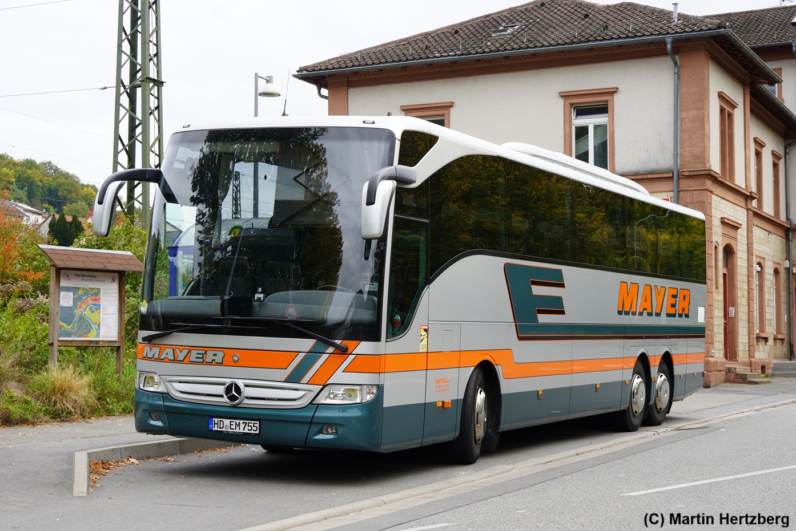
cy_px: 266
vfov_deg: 23.2
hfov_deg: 34.2
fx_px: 1294
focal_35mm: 58
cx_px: 398
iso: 100
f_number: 5.6
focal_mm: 39
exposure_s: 1/80
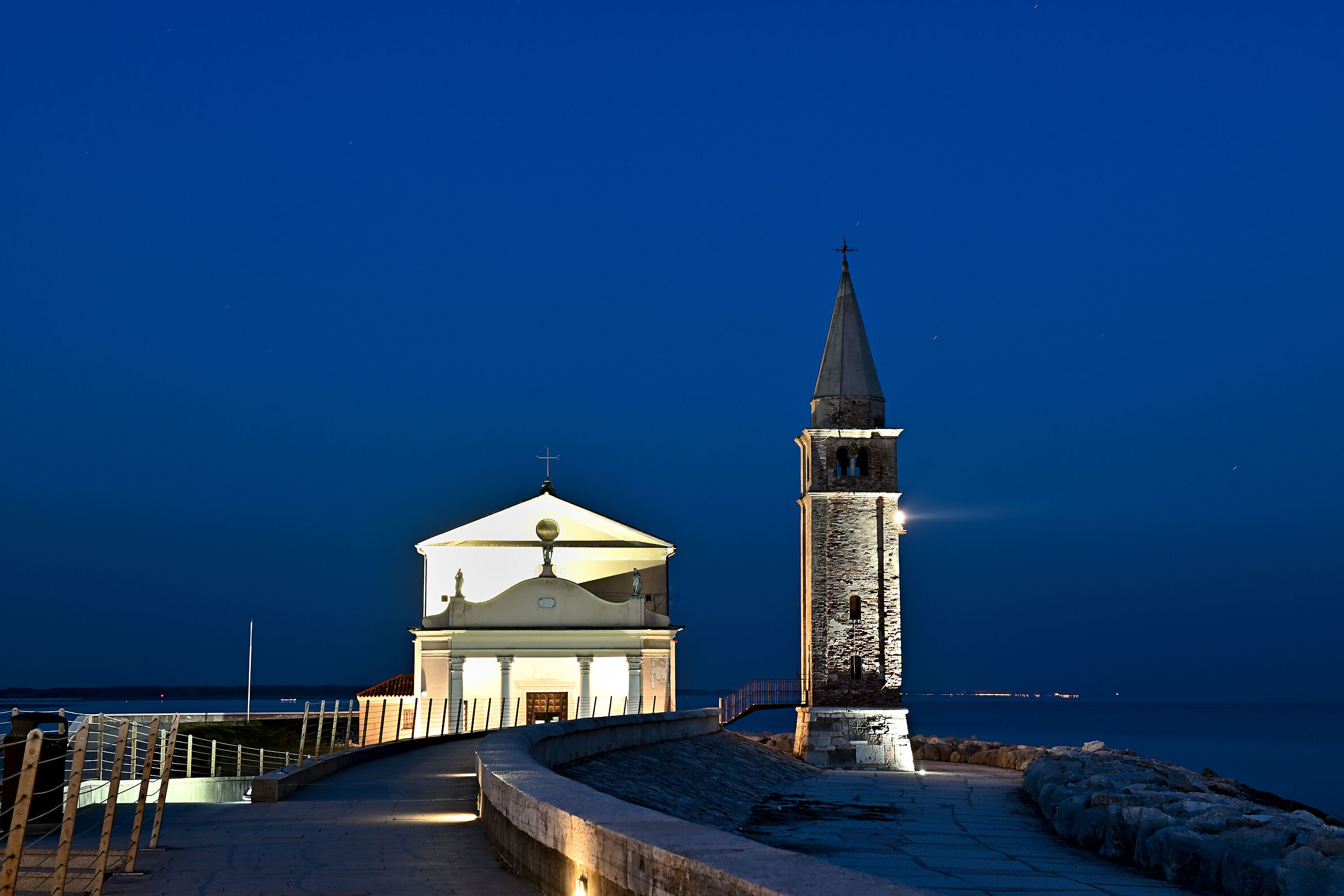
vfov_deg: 23.8
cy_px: 454
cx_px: 669
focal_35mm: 57
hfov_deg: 35.1
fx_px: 2128
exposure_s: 25
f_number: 9
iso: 320
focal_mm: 56
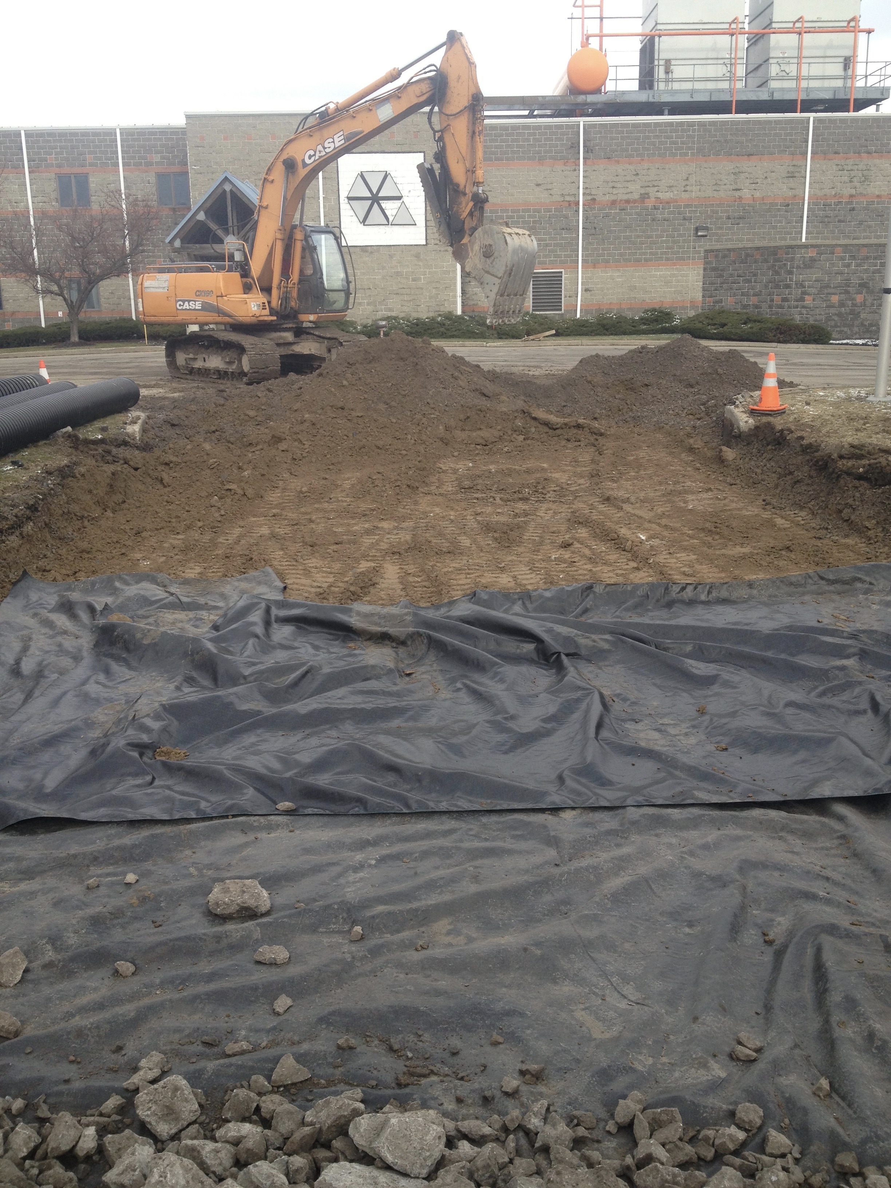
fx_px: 1201
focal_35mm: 35
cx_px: 446
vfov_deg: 52.6
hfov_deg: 40.7
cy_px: 594
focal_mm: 4.28
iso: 50
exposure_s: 1/283
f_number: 2.4
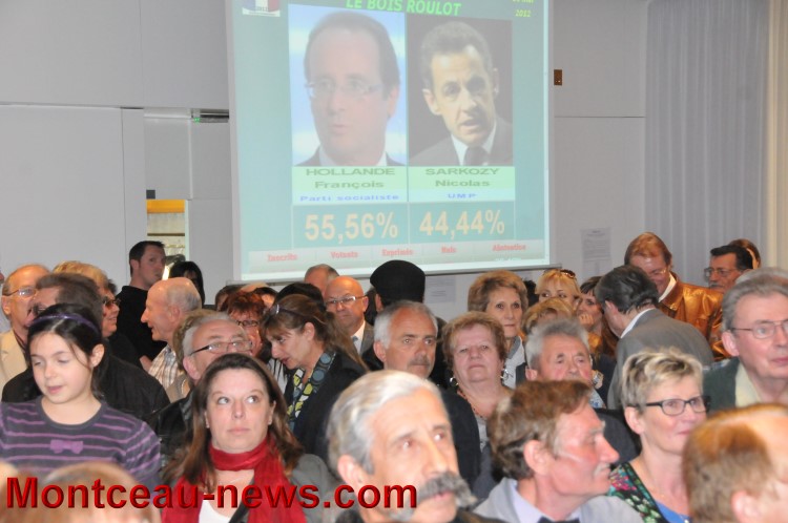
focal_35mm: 82
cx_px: 394
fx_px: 1803
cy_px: 262
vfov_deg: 16.5
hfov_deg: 24.6
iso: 3200
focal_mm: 55
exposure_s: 1/160
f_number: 7.1
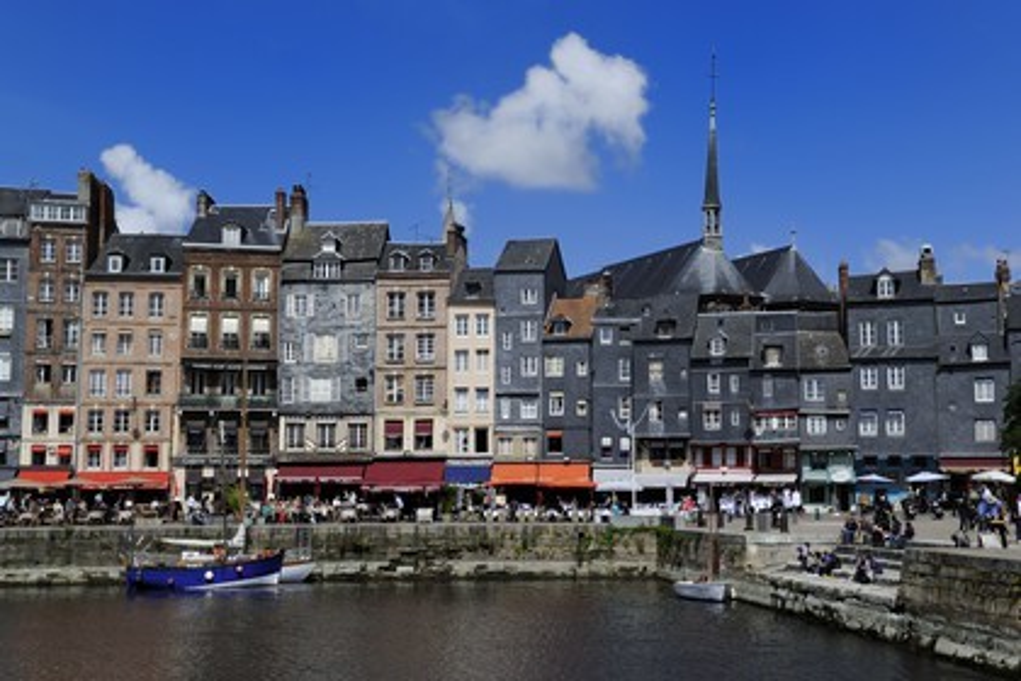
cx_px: 510
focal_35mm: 50
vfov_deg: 27.0
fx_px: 1418
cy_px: 340
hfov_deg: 39.6
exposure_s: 1/200
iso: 200
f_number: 14
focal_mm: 50
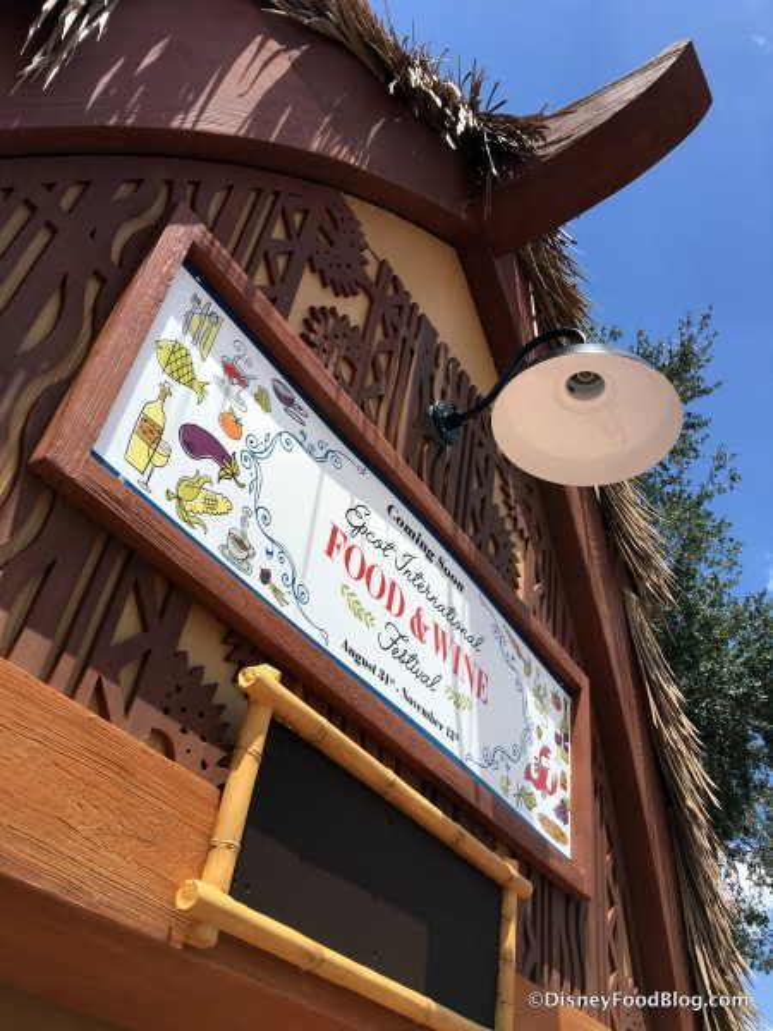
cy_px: 516
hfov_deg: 48.2
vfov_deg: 61.7
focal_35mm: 29
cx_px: 386
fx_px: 863
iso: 25
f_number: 2.2
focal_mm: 4.15
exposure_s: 1/1672
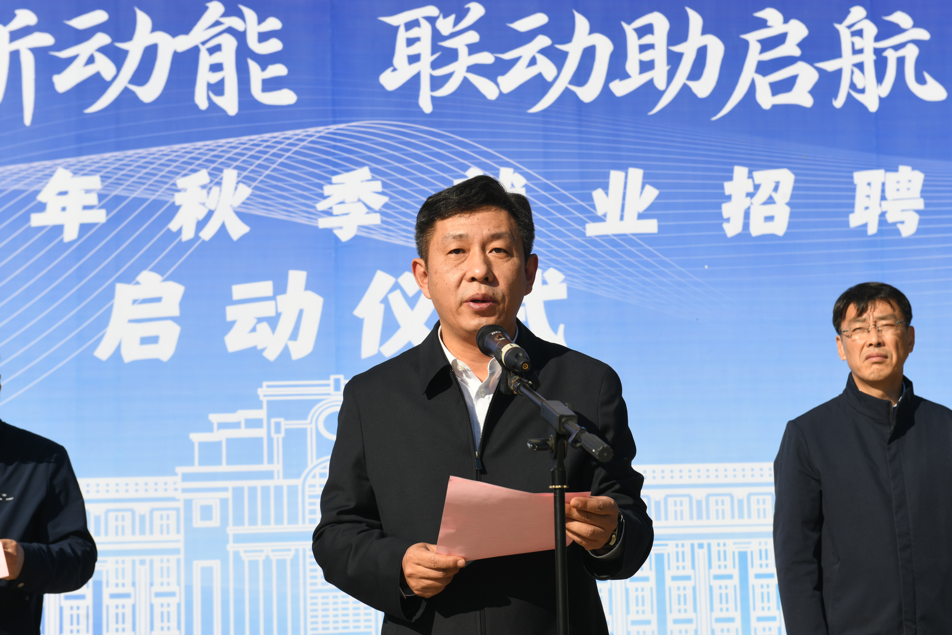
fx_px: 1851
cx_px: 476
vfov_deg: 19.5
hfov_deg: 28.8
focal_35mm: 70
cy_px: 318
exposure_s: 1/200
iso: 100
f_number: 11
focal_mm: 70
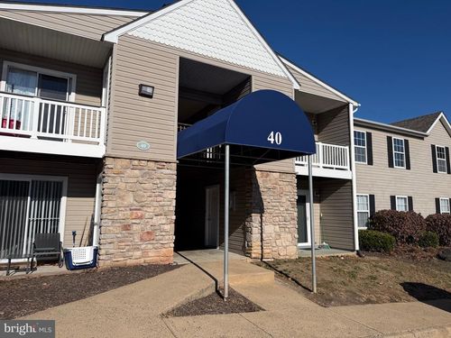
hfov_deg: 71.6
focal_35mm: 24
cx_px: 226
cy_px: 169
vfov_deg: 56.8
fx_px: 313
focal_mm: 6.76
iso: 80
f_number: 1.78
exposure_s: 1/10309
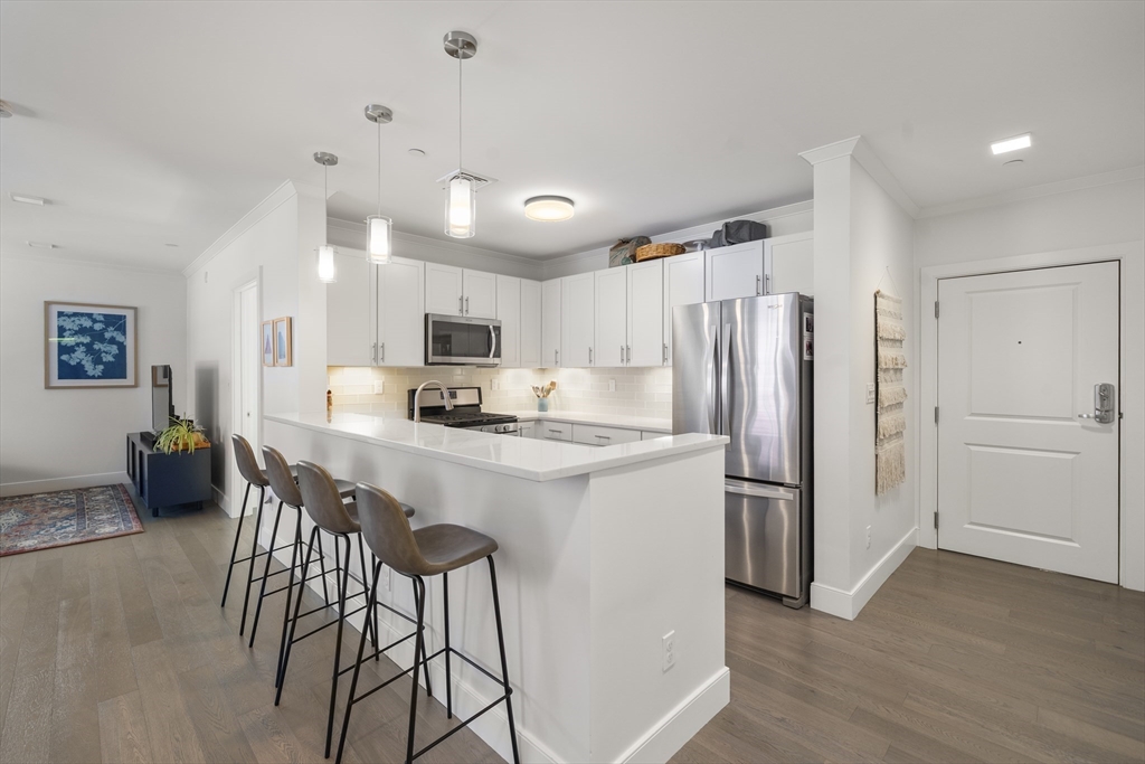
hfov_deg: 100.4
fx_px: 477
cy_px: 382
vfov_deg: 77.3
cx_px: 572
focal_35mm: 15
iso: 320
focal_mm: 15
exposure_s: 1/8
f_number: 7.1
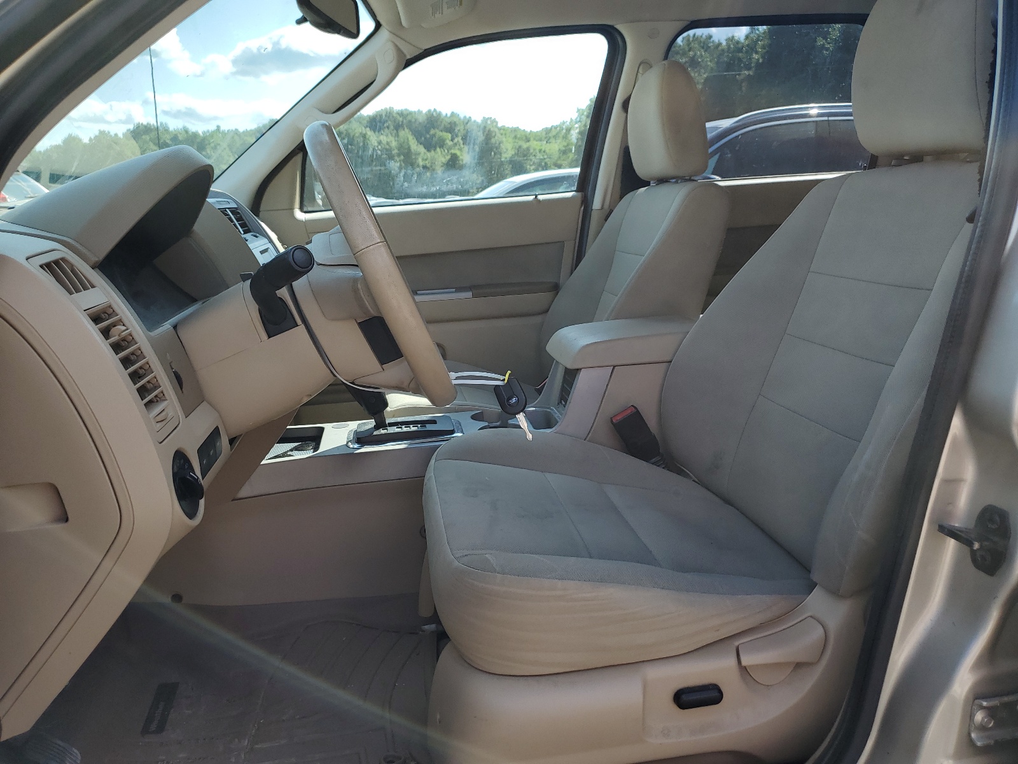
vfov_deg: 53.1
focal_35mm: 26
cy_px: 382
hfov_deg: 67.3
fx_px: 765
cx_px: 509
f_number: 1.5
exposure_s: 1/1250
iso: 50
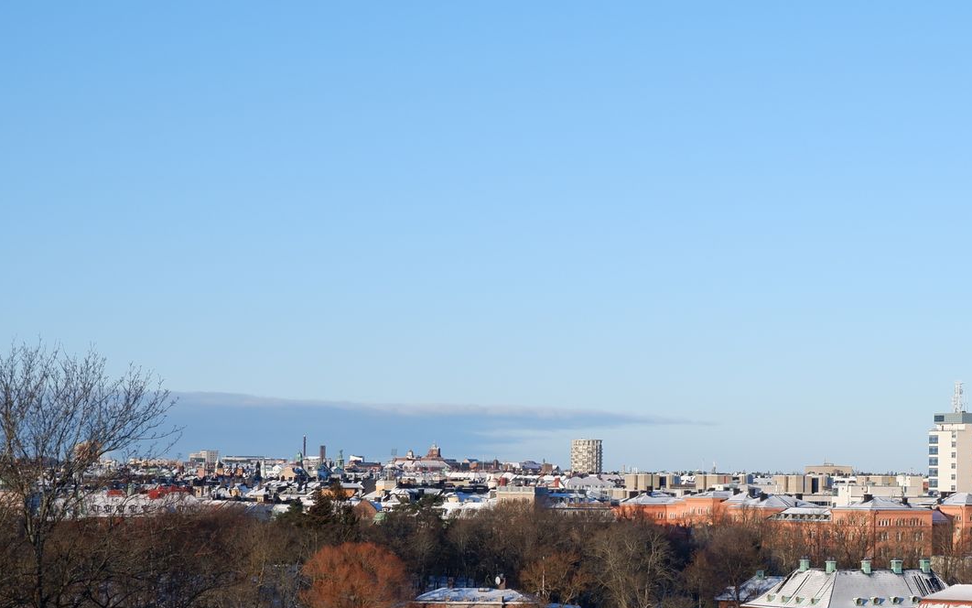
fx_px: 2543
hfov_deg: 21.3
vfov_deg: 13.6
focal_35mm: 96
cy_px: 465
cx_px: 823
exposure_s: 1/320
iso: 200
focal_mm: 33.3
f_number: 9
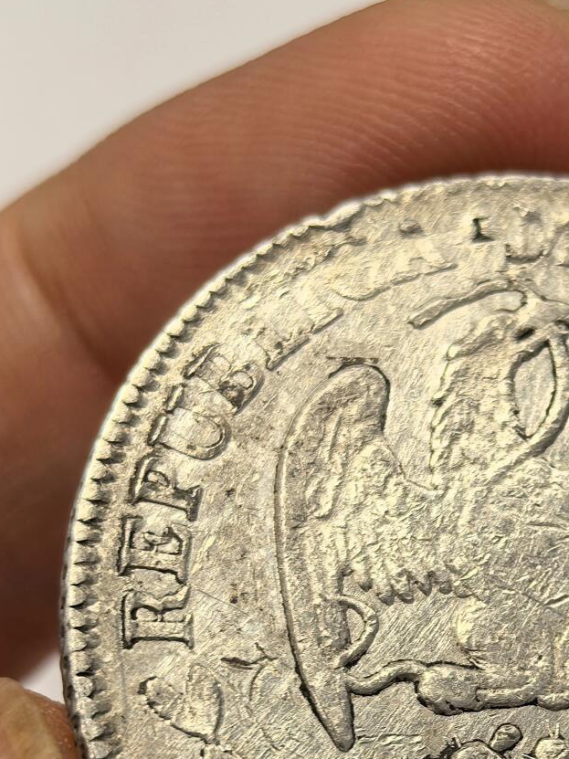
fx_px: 2565
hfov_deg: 12.5
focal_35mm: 117
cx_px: 553
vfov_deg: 16.7
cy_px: 640
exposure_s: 1/100
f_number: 2
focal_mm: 6.98
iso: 125
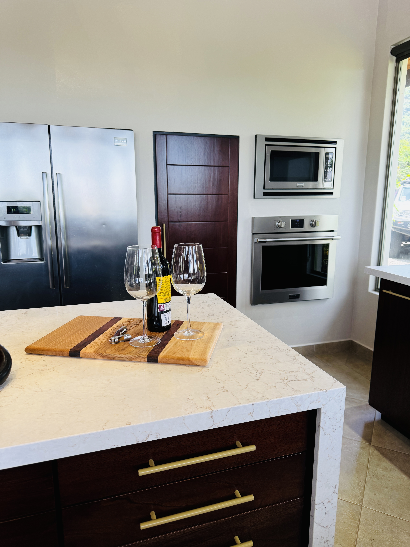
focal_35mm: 24
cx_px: 205
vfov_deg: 71.6
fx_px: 379
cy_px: 274
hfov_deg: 56.8
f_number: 1.78
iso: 100
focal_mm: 6.76
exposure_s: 1/120
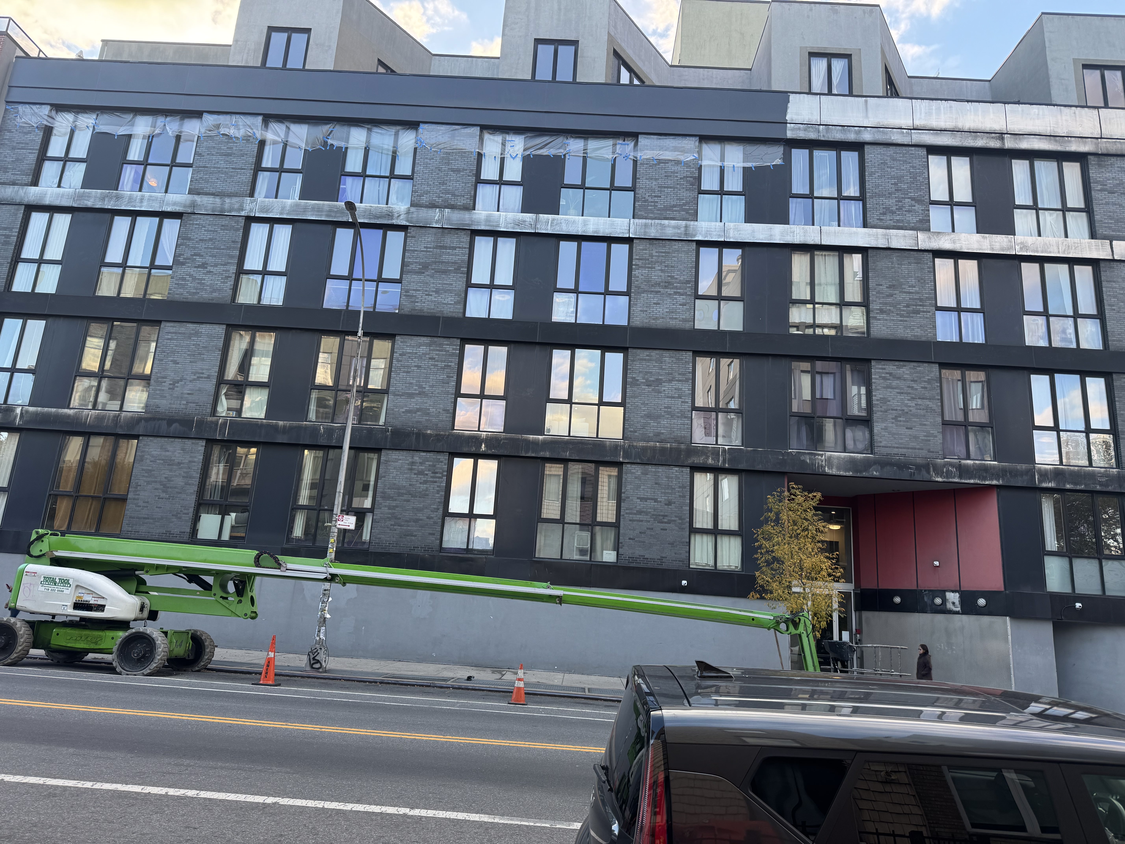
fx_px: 780
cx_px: 562
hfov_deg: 71.6
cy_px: 422
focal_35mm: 24
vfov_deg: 56.8
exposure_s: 1/244
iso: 64
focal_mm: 6.76
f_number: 1.78
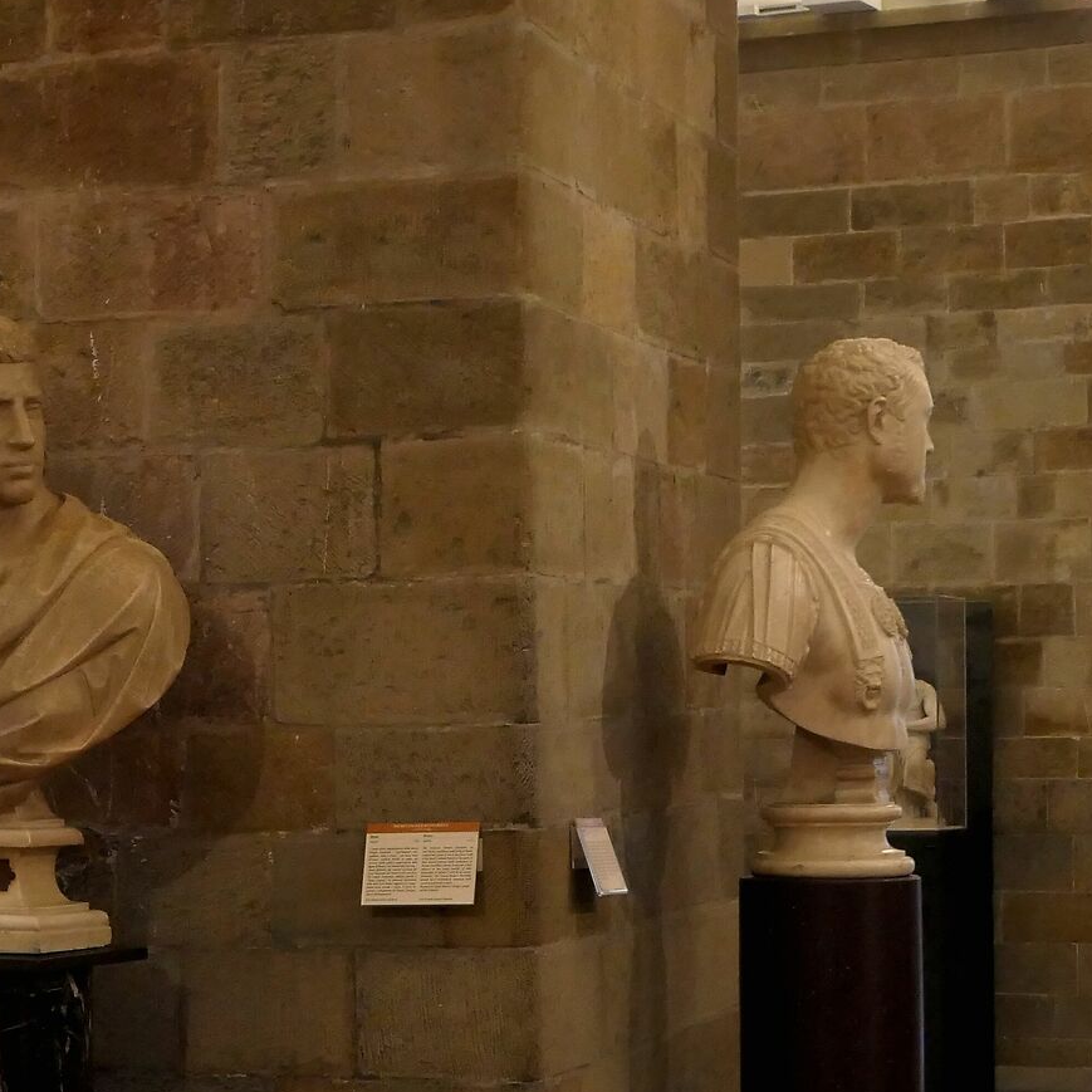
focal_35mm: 115
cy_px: 788
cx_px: -231
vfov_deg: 15.1
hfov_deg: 14.6
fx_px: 4104
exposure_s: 1/50
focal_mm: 18
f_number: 5.6
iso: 1600
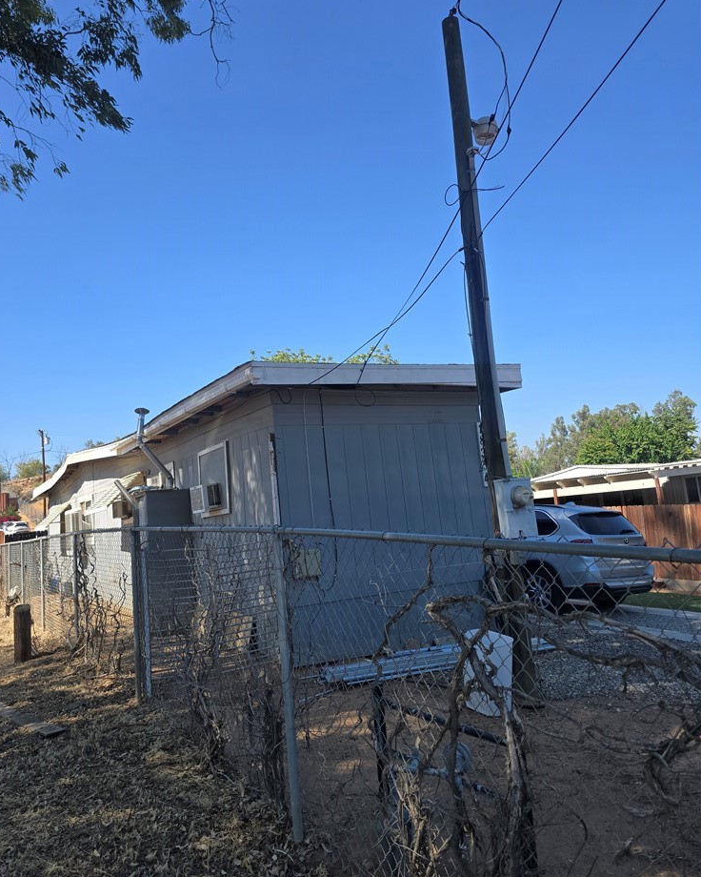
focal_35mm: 25
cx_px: 340
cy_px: 422
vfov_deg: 68.1
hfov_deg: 56.8
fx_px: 648
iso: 12
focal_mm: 6.3
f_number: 1.7
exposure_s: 1/420
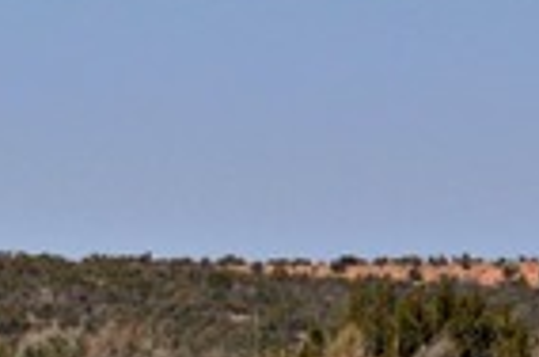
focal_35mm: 763
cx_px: -281
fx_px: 11398
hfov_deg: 2.7
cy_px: -382
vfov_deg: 1.8
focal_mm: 90
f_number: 7.1
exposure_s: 1/2000
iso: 250
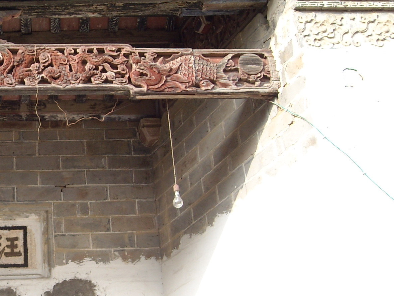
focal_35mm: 77
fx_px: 877
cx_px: -13
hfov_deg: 24.1
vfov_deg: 19.1
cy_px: 208
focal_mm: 5.7
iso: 64
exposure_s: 1/154
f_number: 2.8
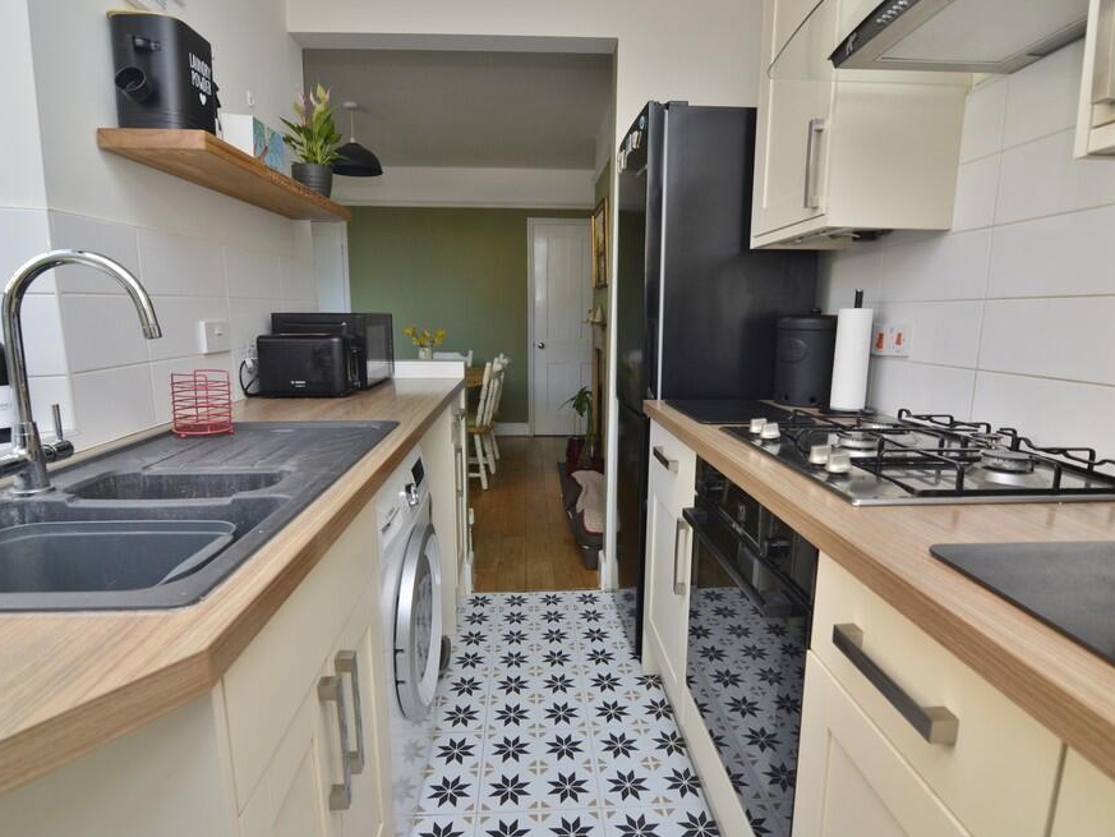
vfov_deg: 69.9
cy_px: 424
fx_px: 598
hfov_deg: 86.0
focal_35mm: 19
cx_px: 556
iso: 400
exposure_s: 1/60
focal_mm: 11
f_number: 5.6
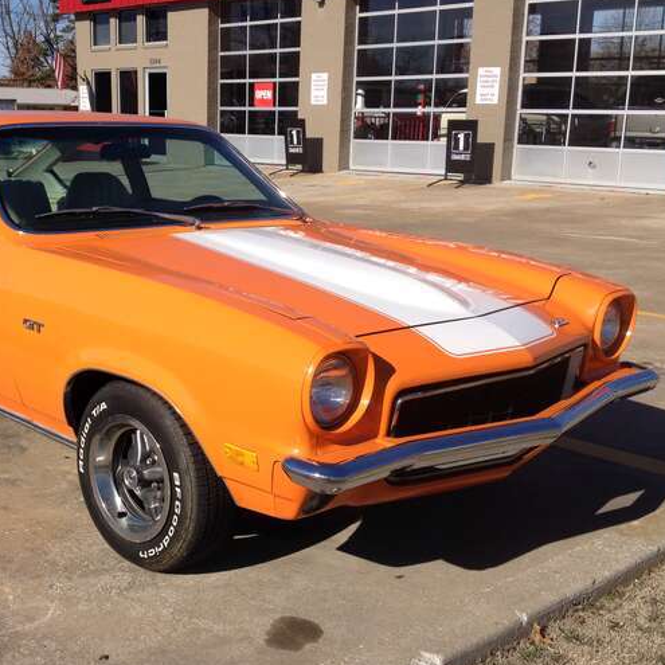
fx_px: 1087
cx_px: 206
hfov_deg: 33.6
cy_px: 373
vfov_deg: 34.0
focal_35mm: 50
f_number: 2.4
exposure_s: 1/2123
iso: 50
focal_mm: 4.28
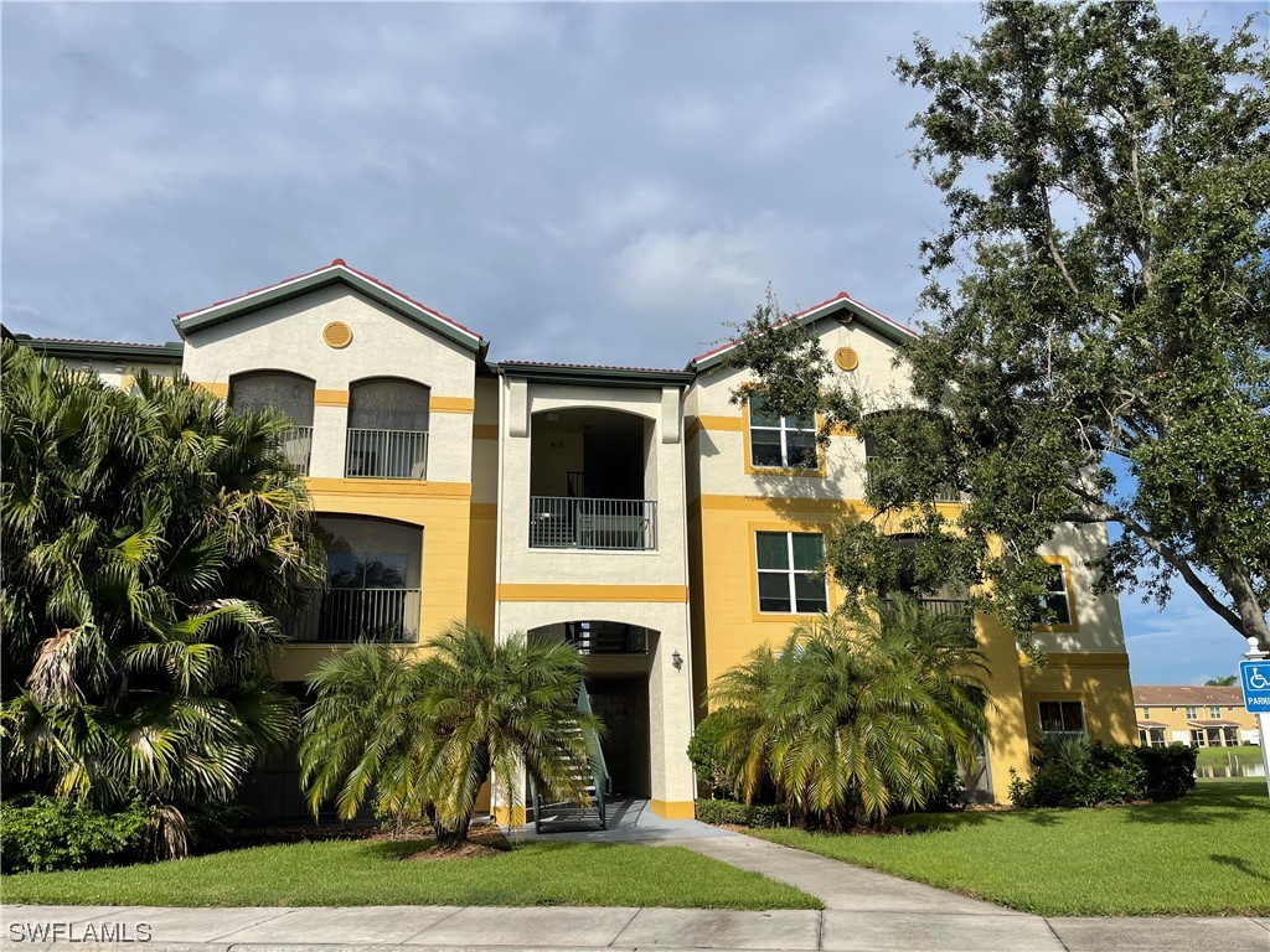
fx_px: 954
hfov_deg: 67.3
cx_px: 635
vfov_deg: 53.1
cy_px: 476
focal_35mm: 26
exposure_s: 1/5917
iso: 32
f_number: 1.6
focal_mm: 5.1
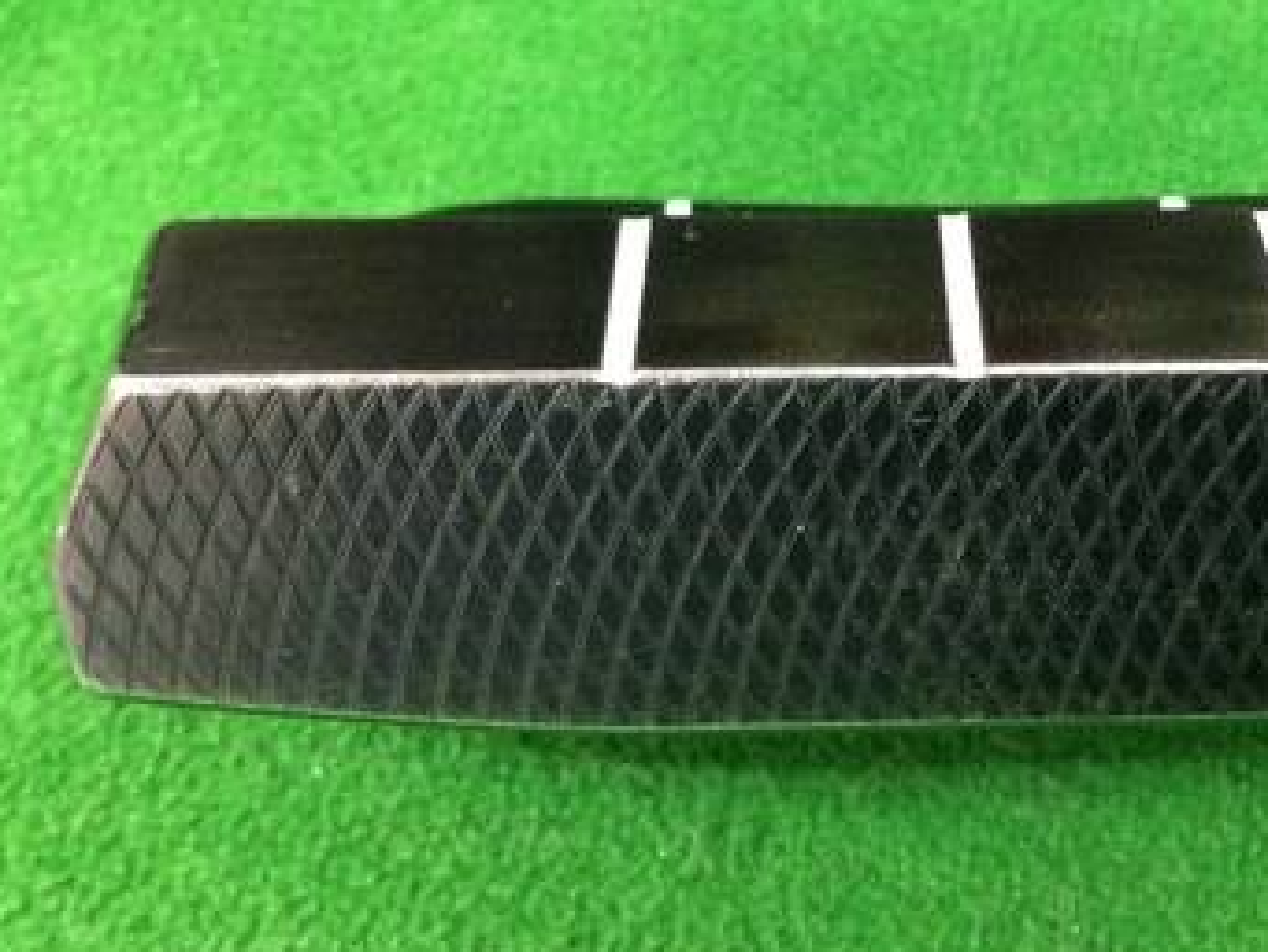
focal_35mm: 58
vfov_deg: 25.2
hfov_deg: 32.7
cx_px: 931
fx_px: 2126
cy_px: 407
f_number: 2.4
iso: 200
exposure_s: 1/15
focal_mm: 3.3
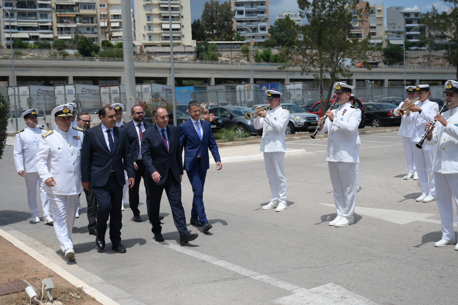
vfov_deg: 31.2
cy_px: 152
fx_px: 547
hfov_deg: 45.4
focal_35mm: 43
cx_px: 229
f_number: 4
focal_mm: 43
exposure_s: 1/2000
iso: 100
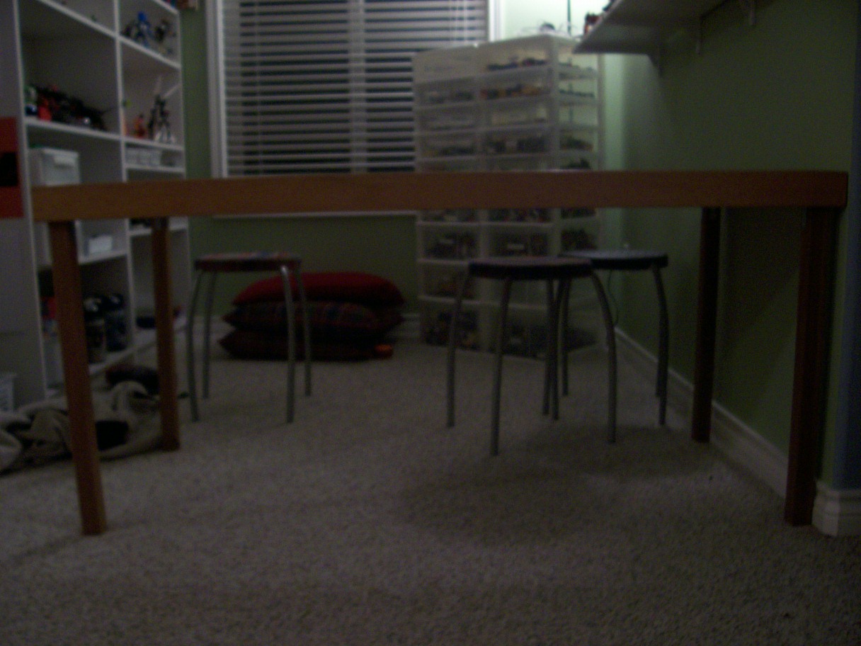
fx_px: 846
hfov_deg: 54.0
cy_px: 323
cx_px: 430
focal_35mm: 34
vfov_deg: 41.8
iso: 160
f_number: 2.7
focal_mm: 5.6
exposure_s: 1/11.3
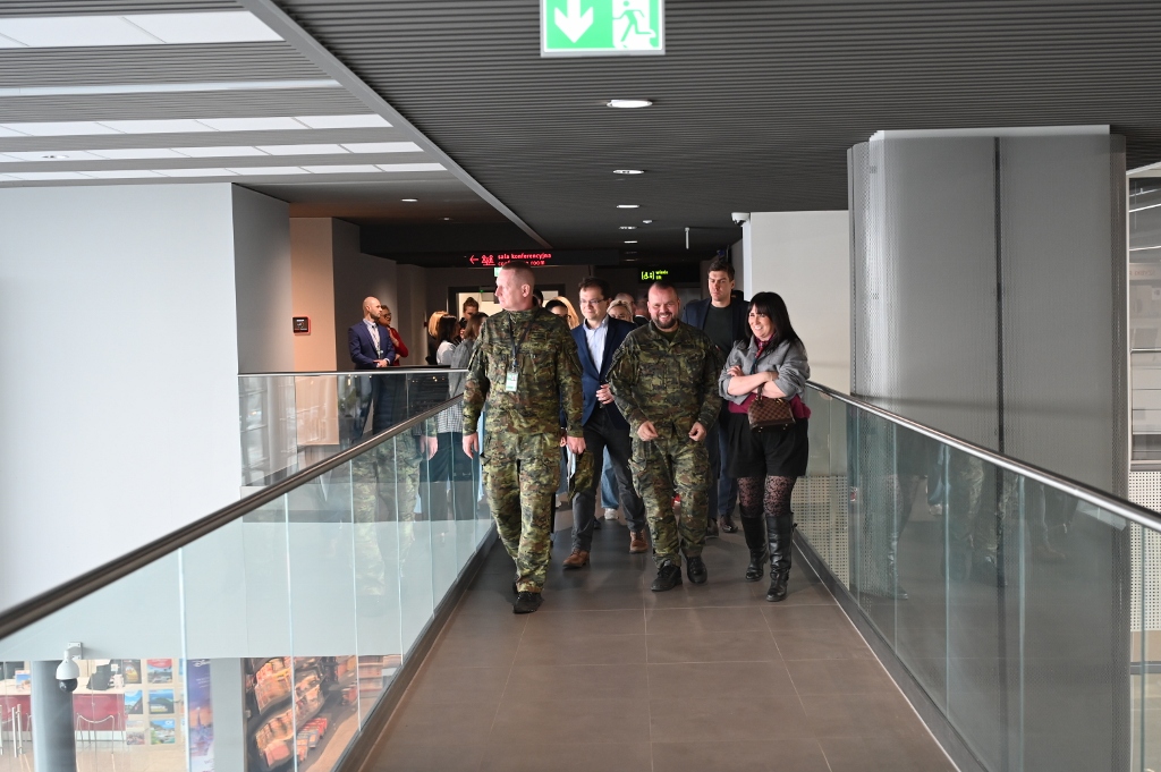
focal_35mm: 44
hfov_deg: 44.5
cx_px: 580
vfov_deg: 30.5
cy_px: 386
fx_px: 1418
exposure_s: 1/125
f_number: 4
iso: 1600
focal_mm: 44
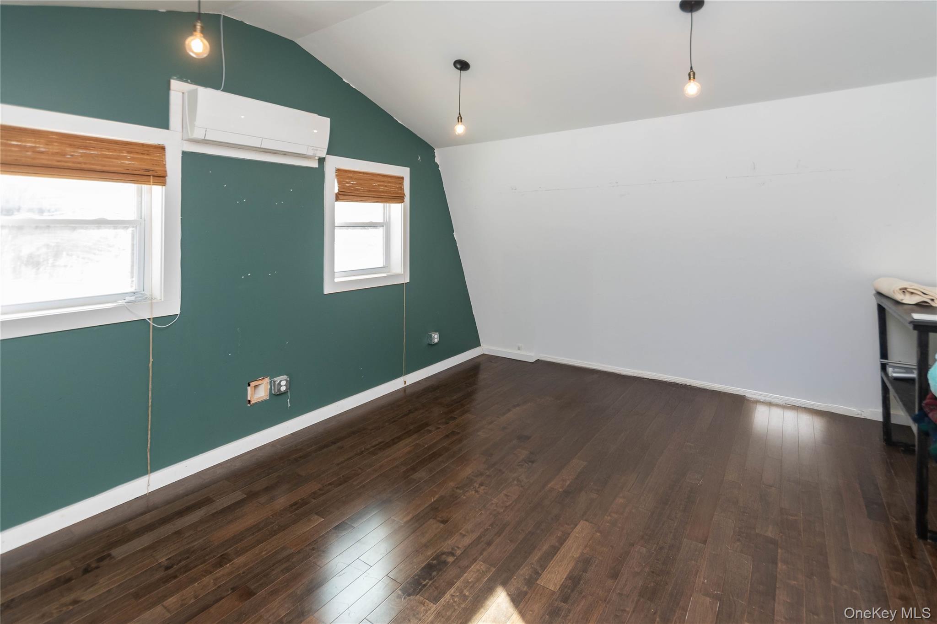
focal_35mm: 15
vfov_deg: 77.3
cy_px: 312
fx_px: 390
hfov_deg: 100.4
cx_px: 468
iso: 320
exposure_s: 1/60
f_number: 5
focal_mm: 10
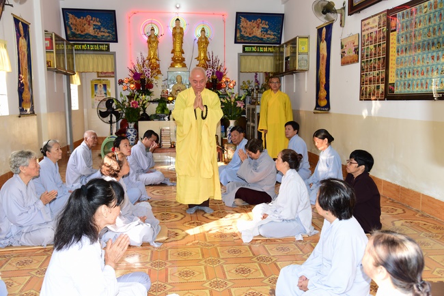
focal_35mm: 35
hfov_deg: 54.4
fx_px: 432
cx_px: 222
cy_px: 148
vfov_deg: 37.9
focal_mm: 35
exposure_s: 1/125
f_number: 4.5
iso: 640
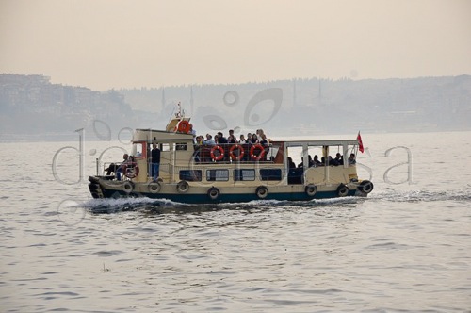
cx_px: 236
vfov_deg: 8.7
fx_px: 2058
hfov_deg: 13.1
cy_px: 156
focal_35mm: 158
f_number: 10
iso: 200
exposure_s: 1/400
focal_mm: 105
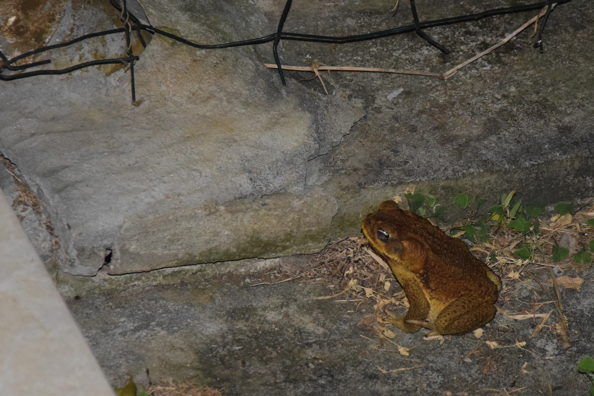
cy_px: 203
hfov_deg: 7.8
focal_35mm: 265
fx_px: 4370
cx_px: 403
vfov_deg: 5.2
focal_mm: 105
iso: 3200
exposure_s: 1/60
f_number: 5.6
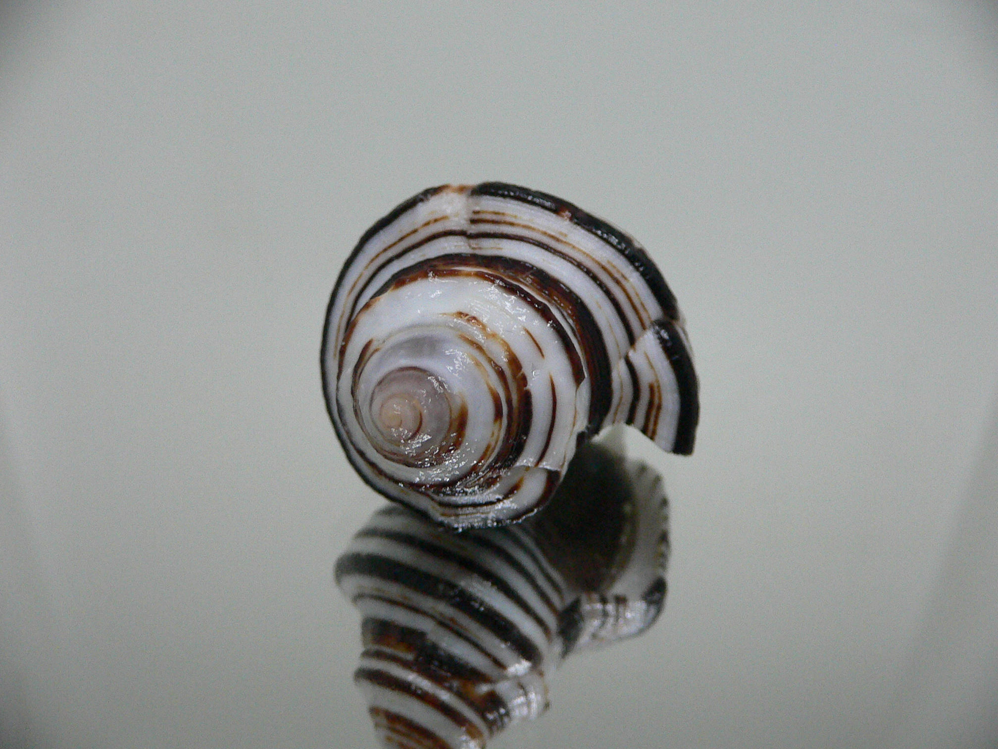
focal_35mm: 35
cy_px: 374
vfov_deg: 40.7
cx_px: 499
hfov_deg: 52.6
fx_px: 1009
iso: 200
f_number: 2.8
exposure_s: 1/60
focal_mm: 4.6
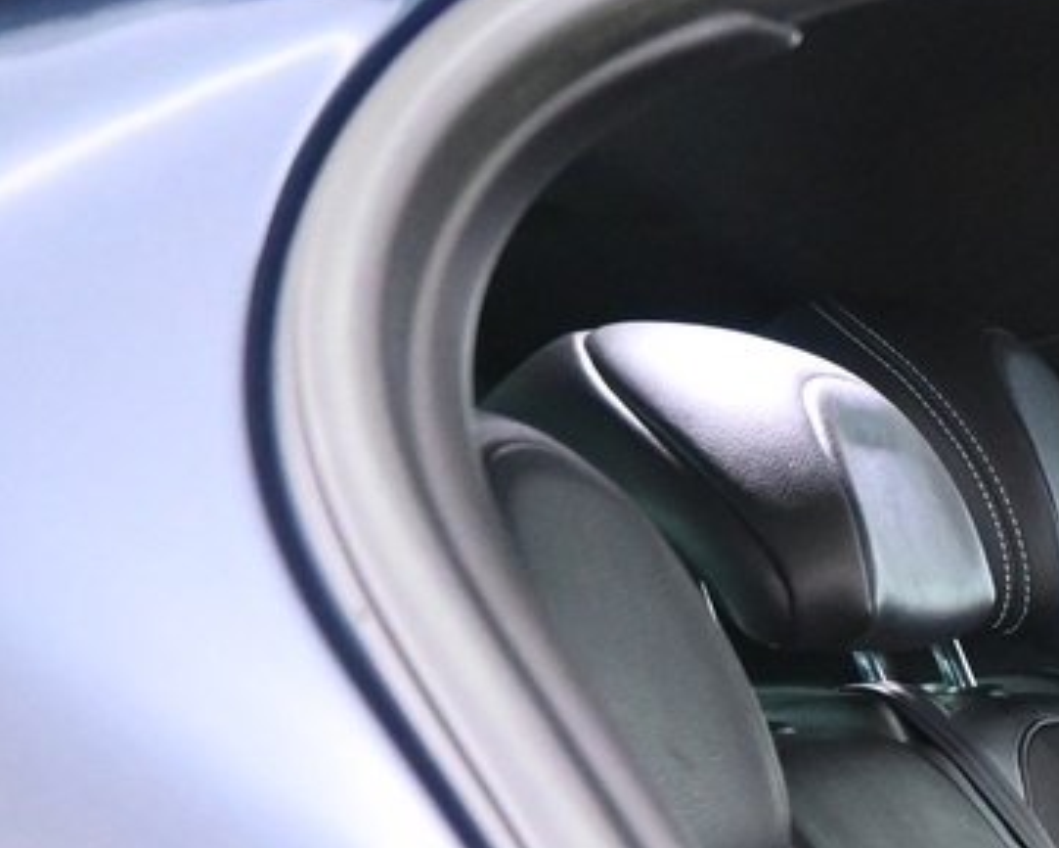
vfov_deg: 13.8
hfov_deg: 14.5
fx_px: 3166
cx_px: 2323
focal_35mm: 101
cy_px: 1450
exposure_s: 1/10
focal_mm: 16
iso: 2500
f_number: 3.5
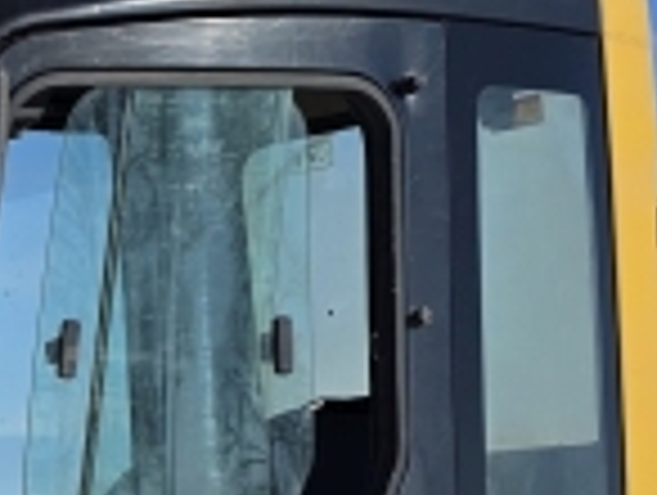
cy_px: 680
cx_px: -1008
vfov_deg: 9.1
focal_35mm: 161
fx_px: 3061
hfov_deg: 10.3
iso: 50
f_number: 1.7
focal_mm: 6.3
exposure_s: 1/7944
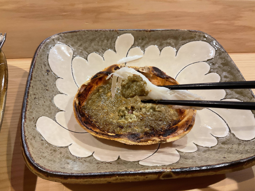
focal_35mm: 29
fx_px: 214
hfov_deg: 61.7
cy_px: 96
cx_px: 128
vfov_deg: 48.2
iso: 125
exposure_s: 1/60
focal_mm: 3
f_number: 1.8
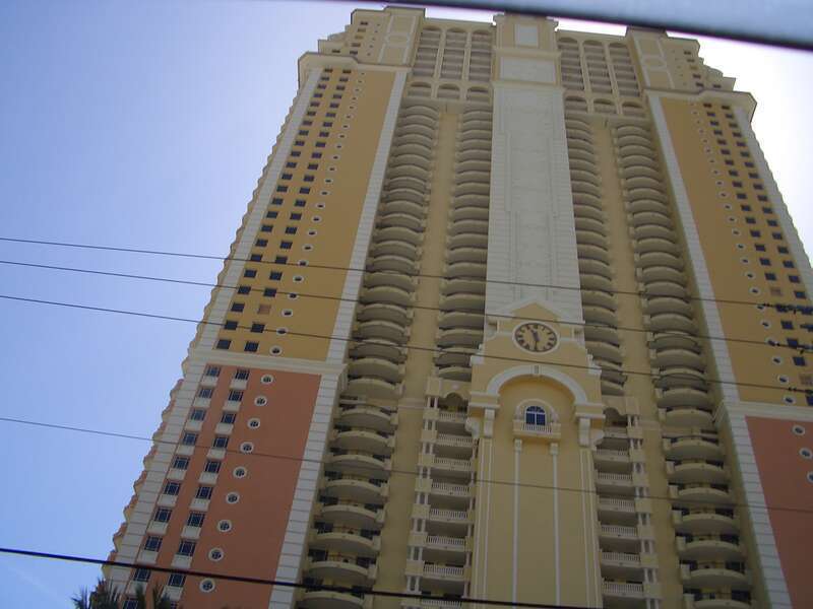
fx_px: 822
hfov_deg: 52.6
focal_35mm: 35
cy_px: 304
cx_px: 406
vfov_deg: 40.7
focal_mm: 5.8
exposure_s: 1/640
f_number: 4.3
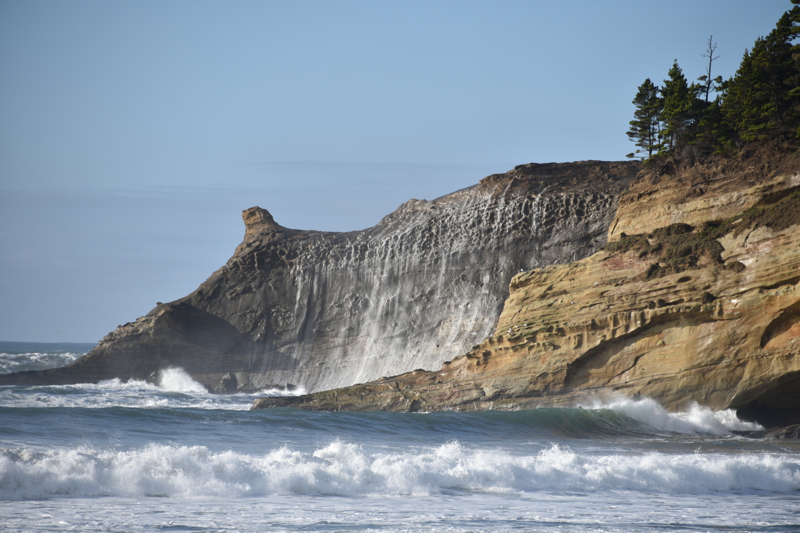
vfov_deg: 6.0
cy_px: 266
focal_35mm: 230
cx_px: 400
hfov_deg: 8.9
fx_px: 5112
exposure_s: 1/500
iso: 100
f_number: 7.1
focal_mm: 230
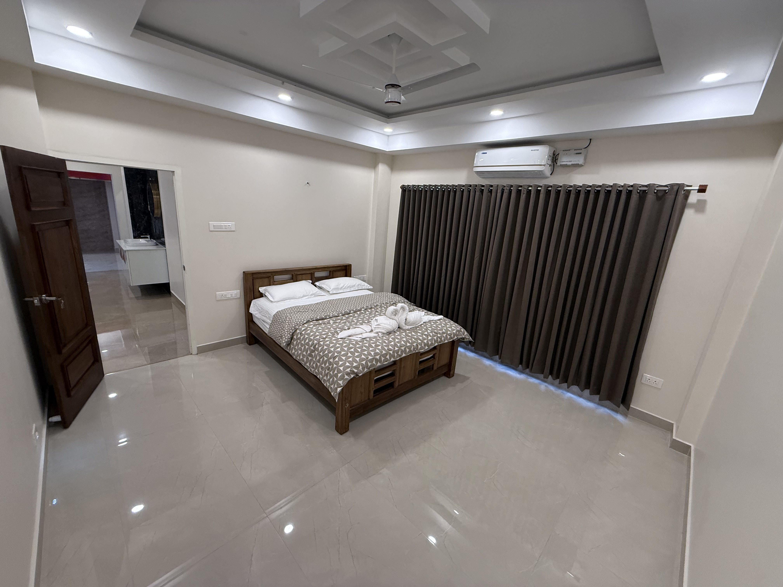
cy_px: 294
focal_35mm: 14
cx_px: 392
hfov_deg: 102.1
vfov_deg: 85.7
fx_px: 317
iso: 250
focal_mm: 2.22
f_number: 2.2
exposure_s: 1/100
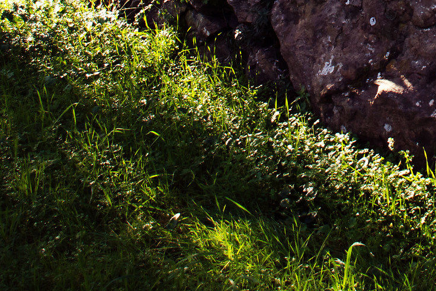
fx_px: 1066
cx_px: 408
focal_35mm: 88
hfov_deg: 22.4
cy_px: -151
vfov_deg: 14.5
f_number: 4
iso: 200
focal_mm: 18
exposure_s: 1/640
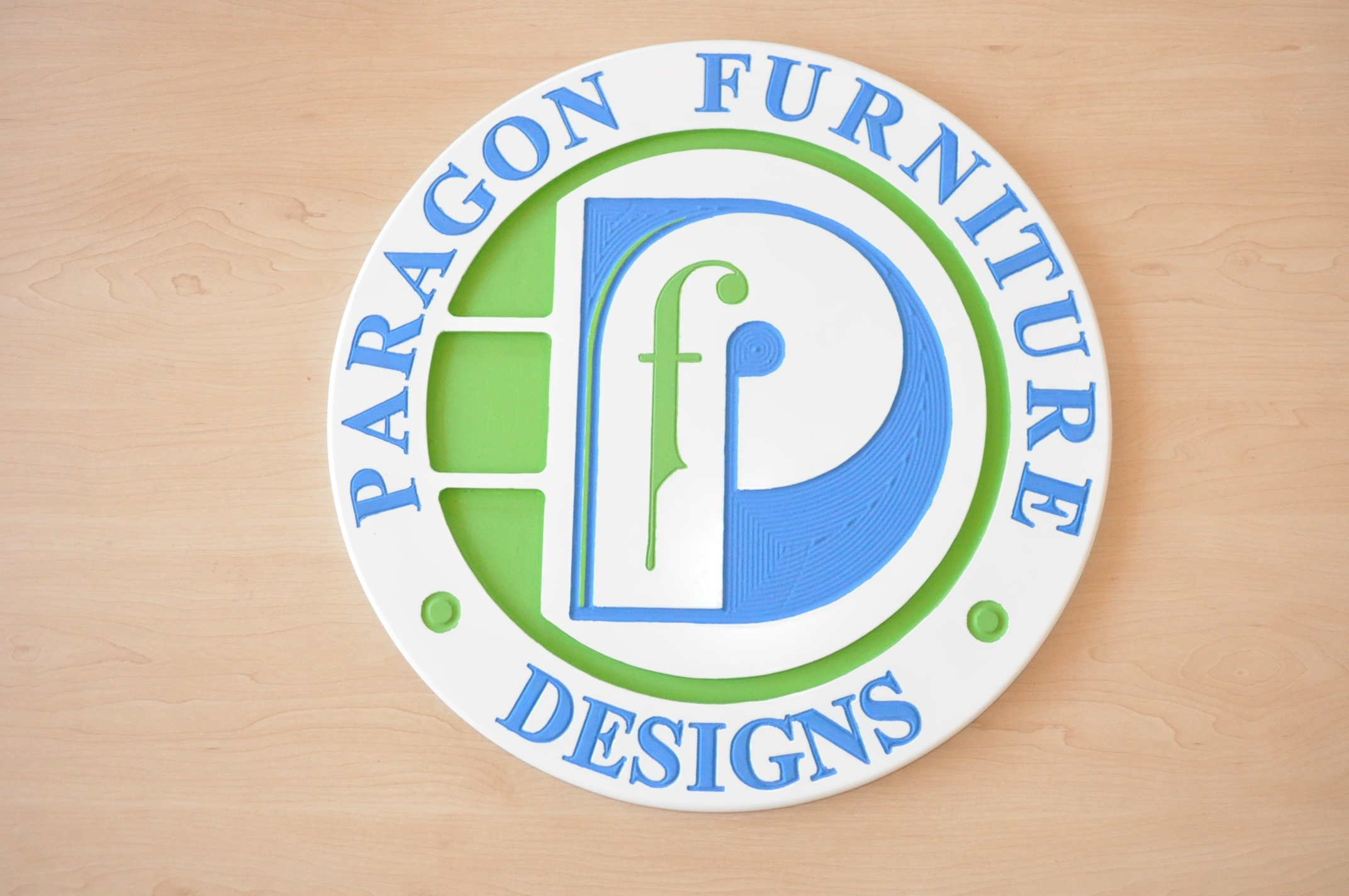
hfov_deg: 57.3
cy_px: 448
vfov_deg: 39.9
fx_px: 1235
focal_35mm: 33
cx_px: 674
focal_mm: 22
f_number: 5
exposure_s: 1/200
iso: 3200
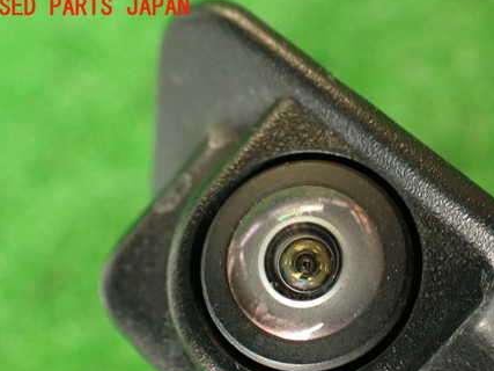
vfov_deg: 31.9
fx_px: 642
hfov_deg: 41.6
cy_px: 254
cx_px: 326
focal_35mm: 45
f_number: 2.4
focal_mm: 5.79
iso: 200
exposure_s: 1/30
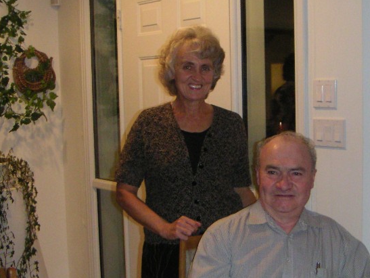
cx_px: 229
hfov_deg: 33.6
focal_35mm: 57
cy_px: 158
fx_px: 610
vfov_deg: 25.7
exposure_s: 1/45
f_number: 2.9
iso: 200
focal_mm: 5.1
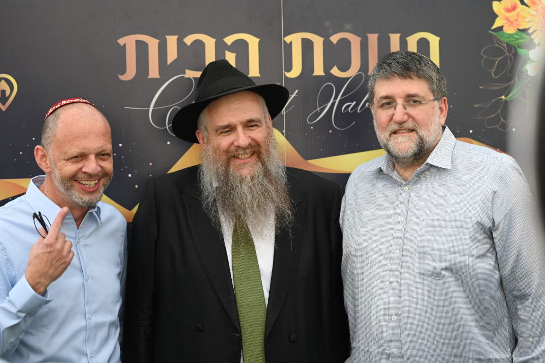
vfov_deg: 16.1
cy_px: 182
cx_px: 272
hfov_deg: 23.9
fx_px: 1287
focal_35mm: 85
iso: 400
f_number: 2.8
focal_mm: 85
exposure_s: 1/200
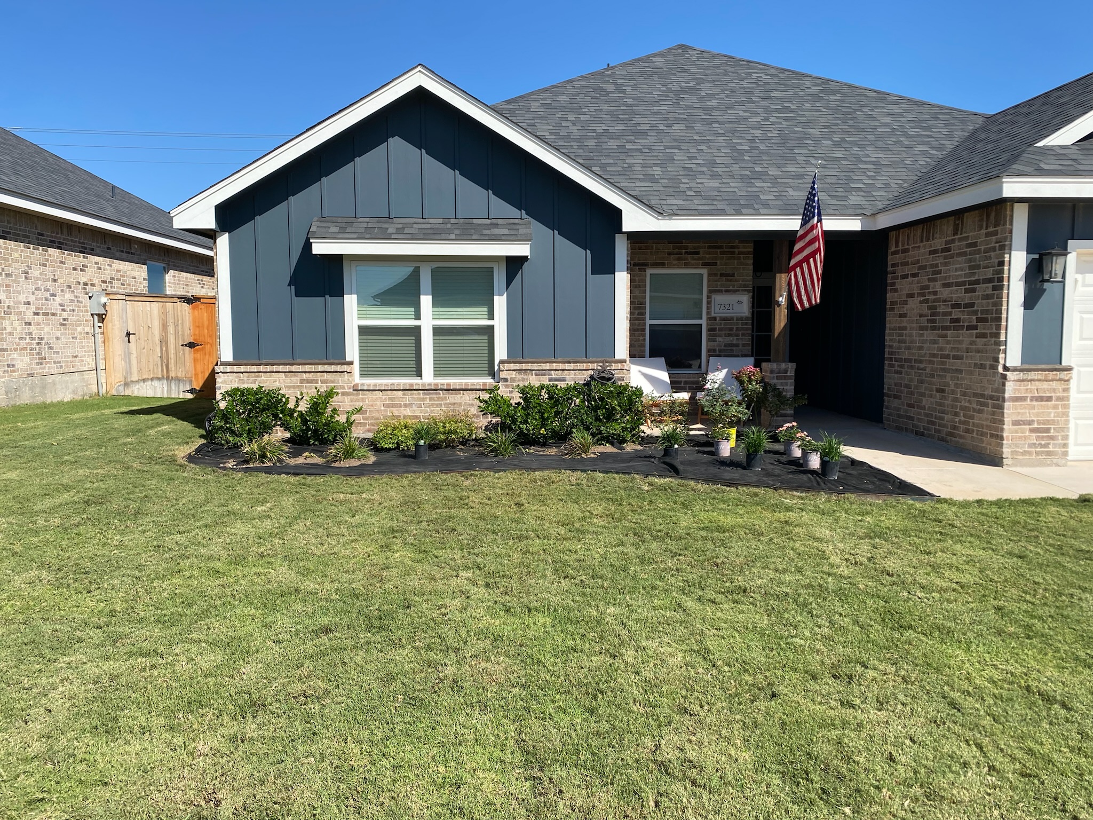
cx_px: 546
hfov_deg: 67.3
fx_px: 821
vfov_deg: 53.1
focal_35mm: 26
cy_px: 410
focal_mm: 4.25
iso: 32
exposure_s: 1/2817
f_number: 1.8
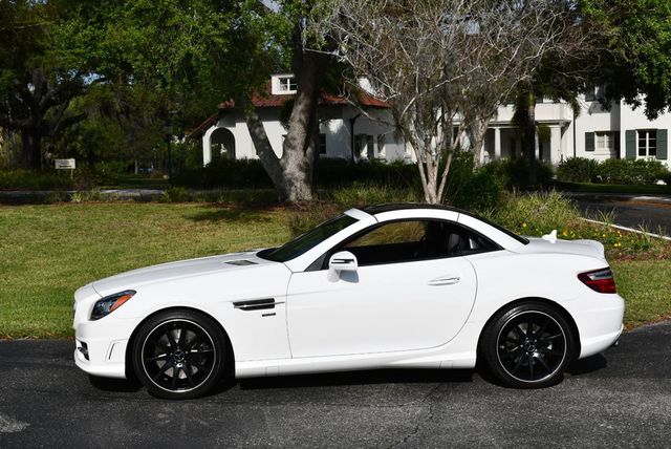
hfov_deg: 38.2
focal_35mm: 52
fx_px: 970
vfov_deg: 26.0
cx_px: 336
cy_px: 224
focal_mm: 26
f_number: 10
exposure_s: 1/400
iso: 100
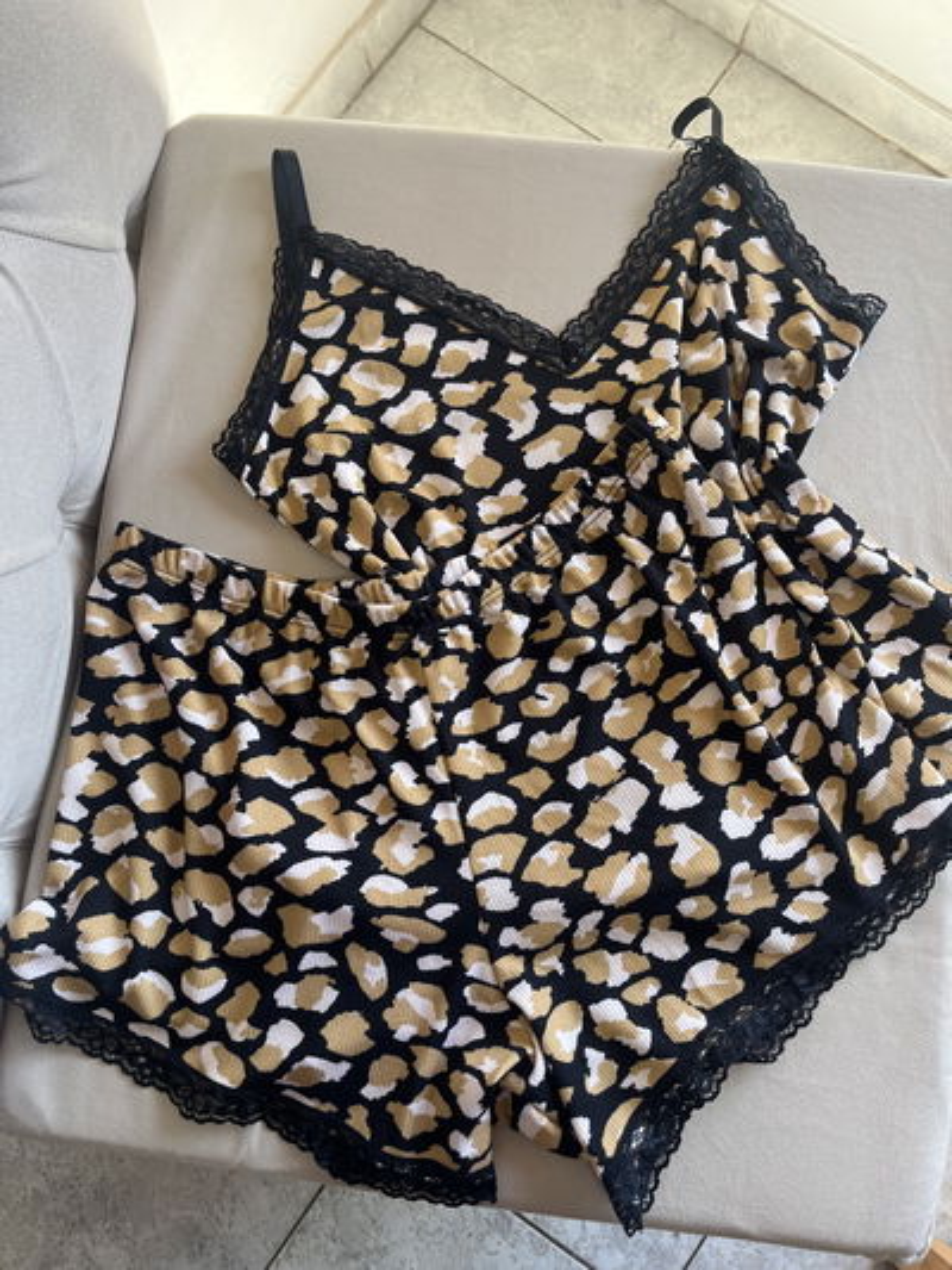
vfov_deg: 67.3
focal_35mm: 26
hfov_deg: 53.1
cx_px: 476
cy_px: 635
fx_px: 953
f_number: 1.6
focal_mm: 5.1
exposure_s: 1/121
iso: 80
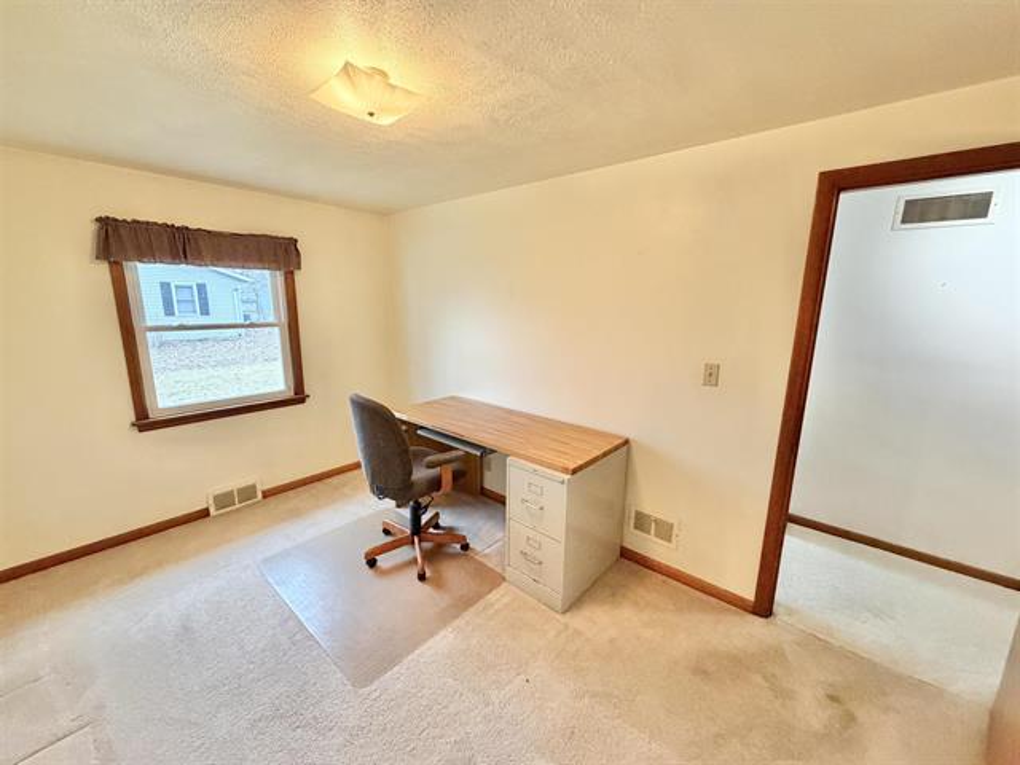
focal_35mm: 14
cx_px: 510
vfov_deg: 85.7
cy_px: 382
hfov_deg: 102.1
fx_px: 413
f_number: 2.2
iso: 500
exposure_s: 1/60
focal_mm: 2.22
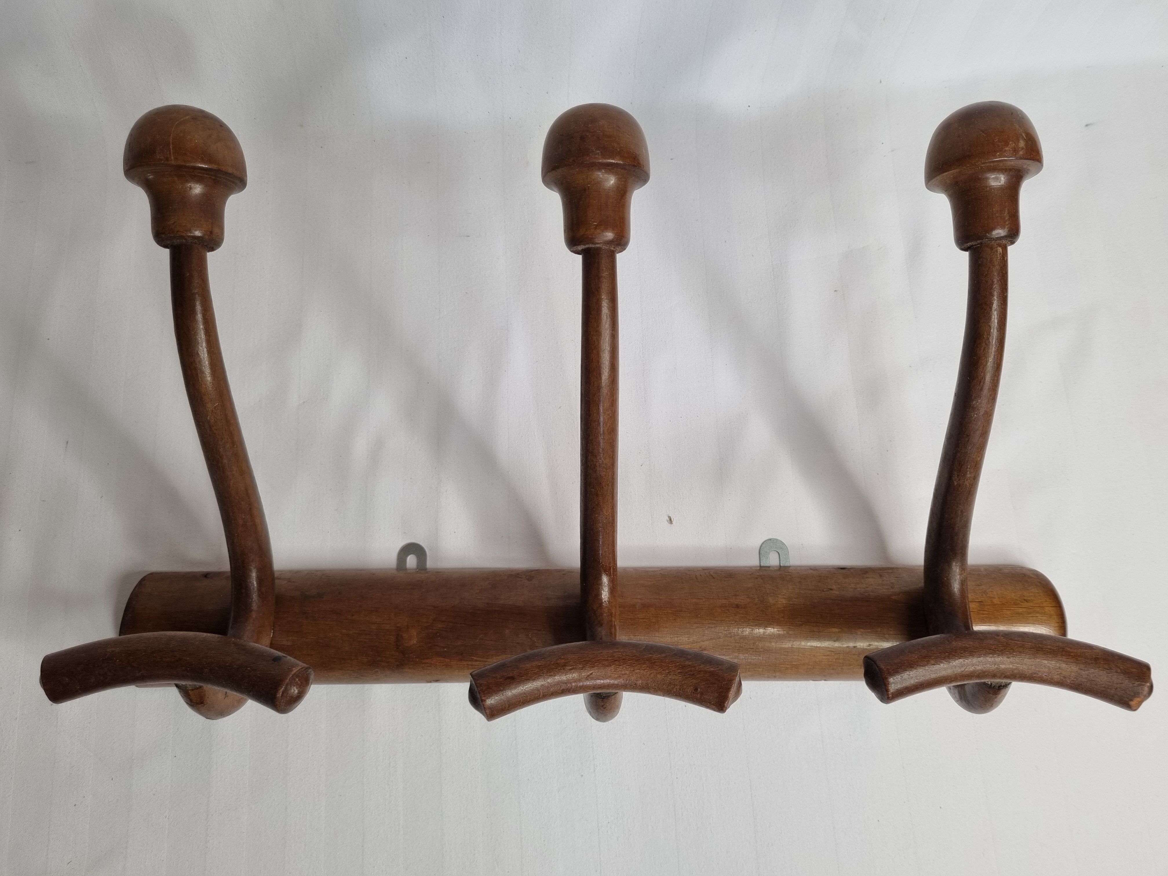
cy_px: 438
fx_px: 877
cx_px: 584
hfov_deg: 67.3
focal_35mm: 26
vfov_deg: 53.1
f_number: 1.8
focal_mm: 5.4
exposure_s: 1/100
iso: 64
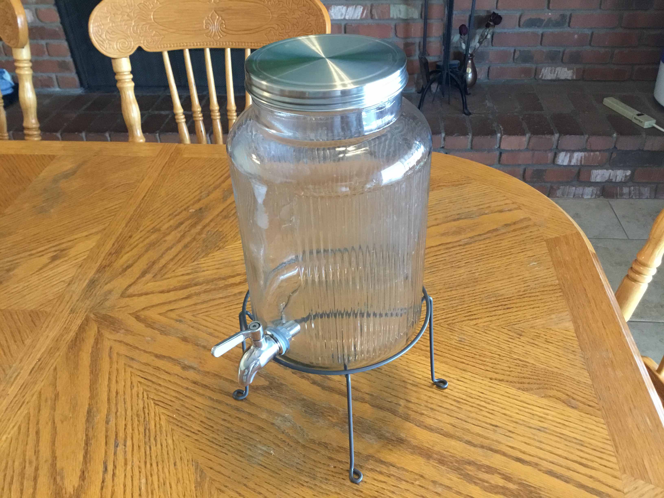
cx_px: 332
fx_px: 595
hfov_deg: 58.4
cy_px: 249
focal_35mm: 31
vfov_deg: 45.4
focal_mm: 3.3
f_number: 2.4
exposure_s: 1/30
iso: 160
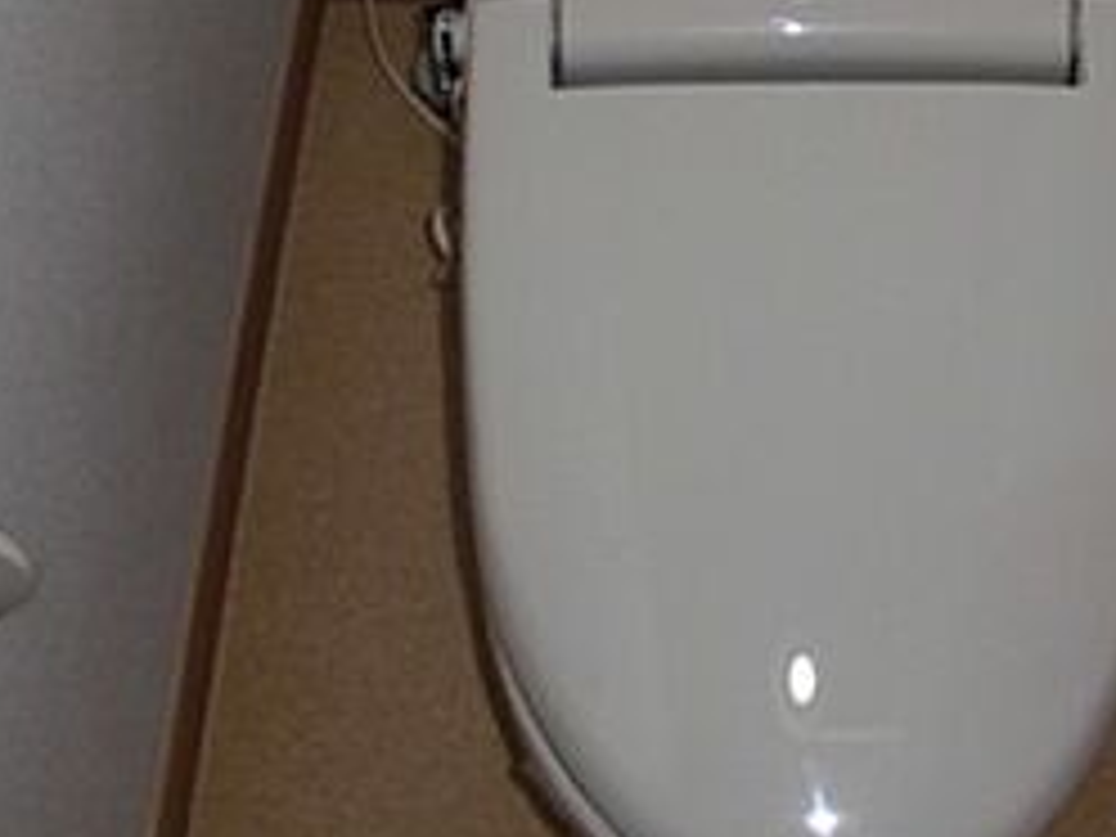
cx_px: 693
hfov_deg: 28.9
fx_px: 2160
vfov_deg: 21.3
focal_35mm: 67
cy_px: 27
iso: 100
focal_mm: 4.6
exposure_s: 1/60
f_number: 3.5
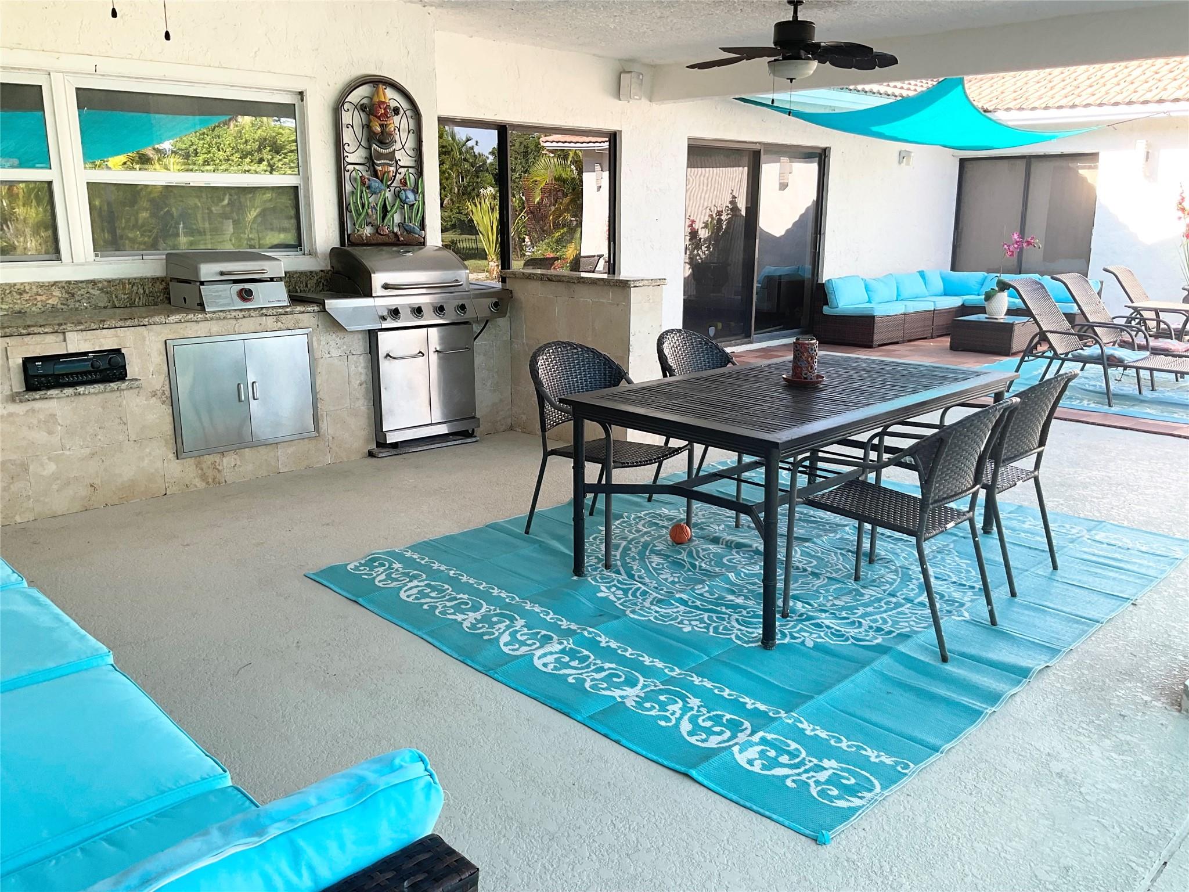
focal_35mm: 29
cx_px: 594
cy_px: 446
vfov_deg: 48.2
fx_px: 996
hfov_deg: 61.7
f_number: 1.8
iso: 20
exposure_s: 1/120
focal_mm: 3
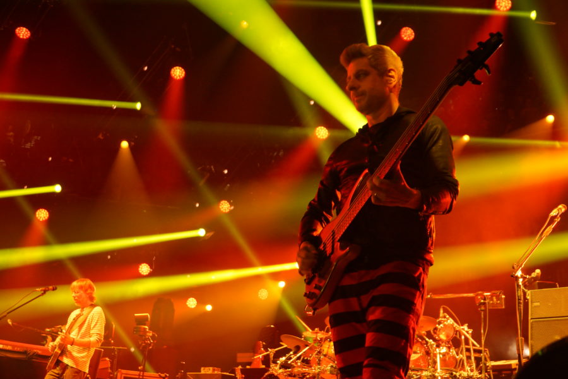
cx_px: 284
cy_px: 190
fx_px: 615
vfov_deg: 34.2
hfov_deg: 49.6
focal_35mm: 39
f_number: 4
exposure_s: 1/60
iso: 1000
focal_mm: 26
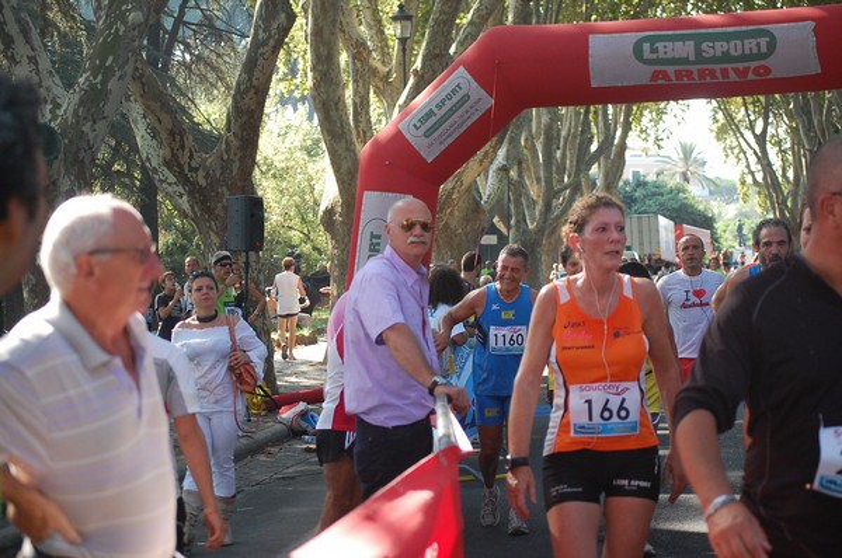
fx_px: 1926
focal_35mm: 82
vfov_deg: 16.5
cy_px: 279
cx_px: 421
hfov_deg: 24.7
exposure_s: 1/500
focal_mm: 55
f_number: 4
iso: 720
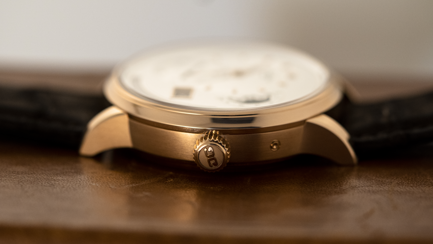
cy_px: 143
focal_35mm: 142
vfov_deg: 8.5
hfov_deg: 15.1
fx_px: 1630
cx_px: 216
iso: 1000
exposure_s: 1/320
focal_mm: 90
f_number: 3.2
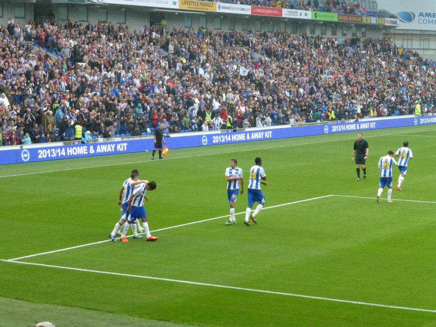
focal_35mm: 96
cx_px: 218
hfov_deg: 20.4
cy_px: 164
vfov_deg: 15.4
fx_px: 1209
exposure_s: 1/125
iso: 640
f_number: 5.3
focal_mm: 17.1
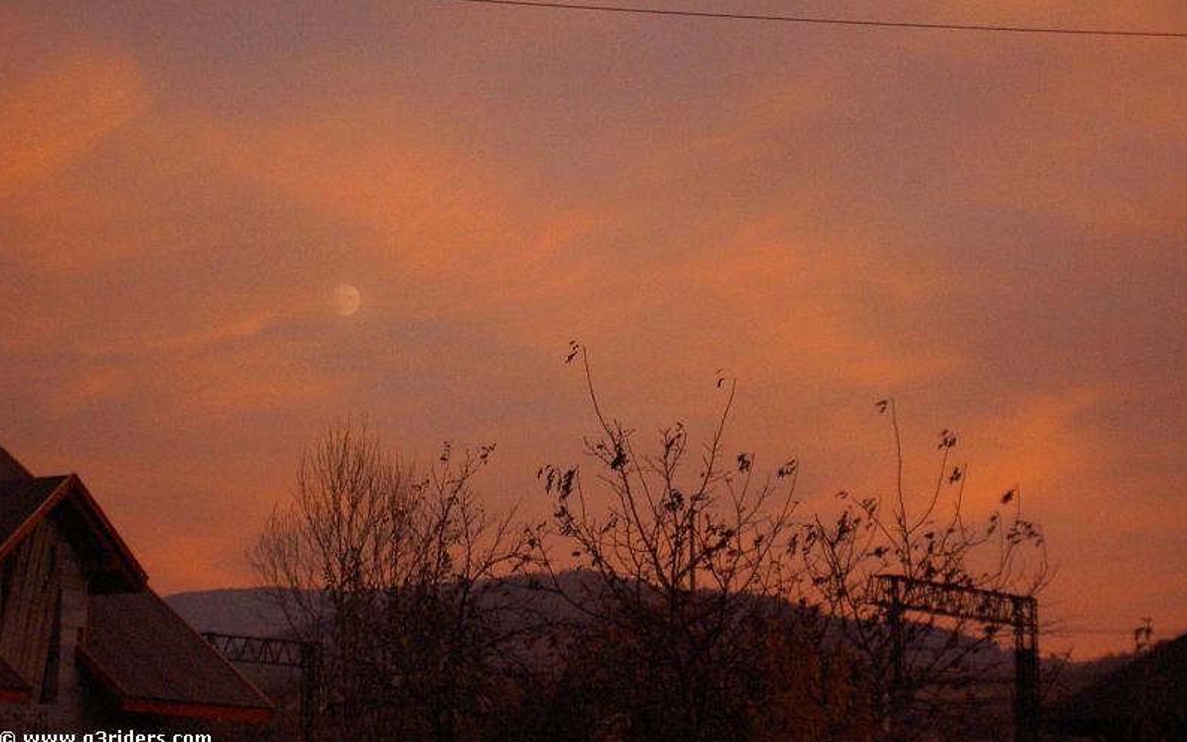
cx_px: 594
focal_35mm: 109
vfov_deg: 12.0
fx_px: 3526
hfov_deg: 19.1
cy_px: 302
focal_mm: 16.8
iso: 200
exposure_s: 1/100
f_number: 4.9
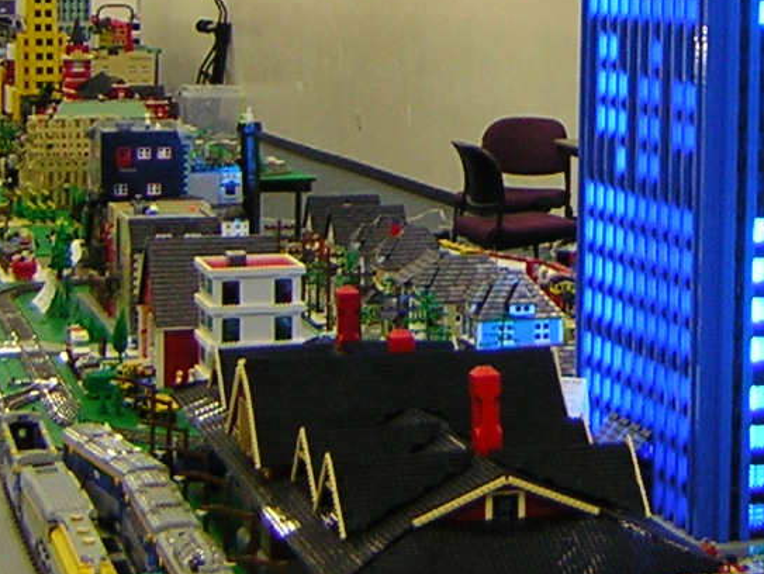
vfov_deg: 13.7
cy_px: -20
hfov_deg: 18.1
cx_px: 753
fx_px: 2341
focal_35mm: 106
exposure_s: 1/4.9
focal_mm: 4.7
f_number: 2.6
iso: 50
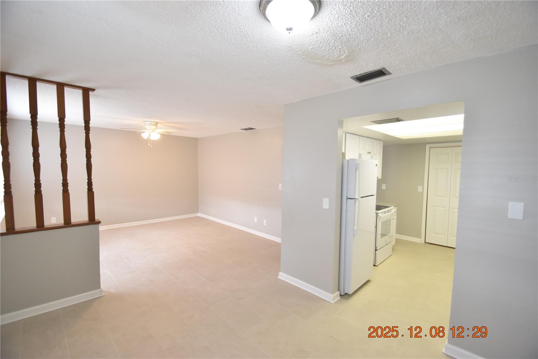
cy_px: 180
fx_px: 224
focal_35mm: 15
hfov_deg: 100.4
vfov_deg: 77.3
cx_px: 269
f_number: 3.5
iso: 800
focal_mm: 10
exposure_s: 1/60
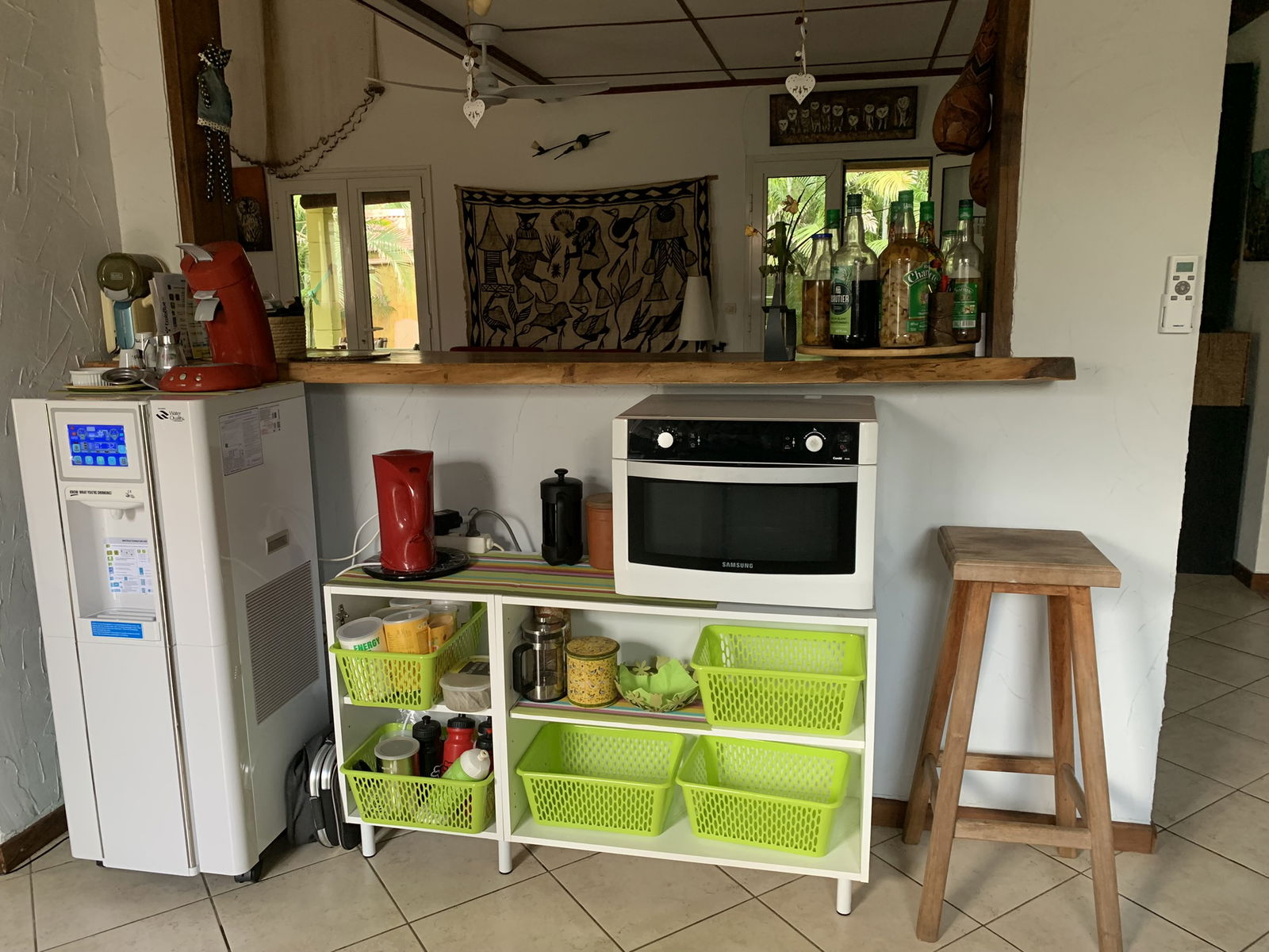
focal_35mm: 26
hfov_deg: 67.3
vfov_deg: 53.1
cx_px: 634
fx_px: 953
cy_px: 476
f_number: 1.8
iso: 160
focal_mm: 4.25
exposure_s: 1/60
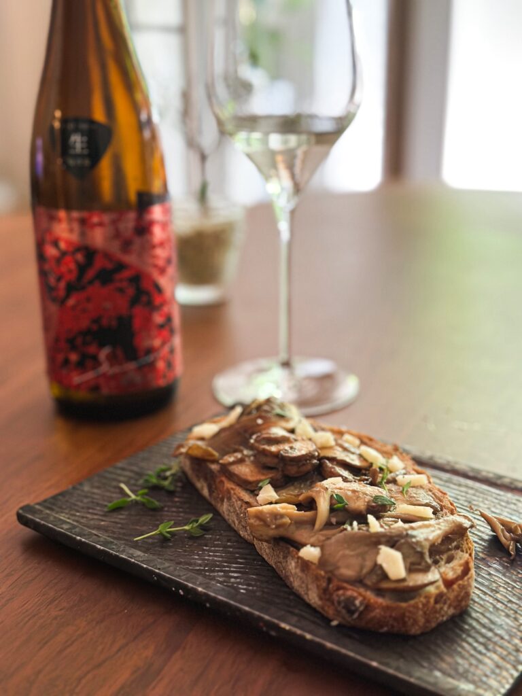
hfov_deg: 30.3
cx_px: 261
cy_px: 348
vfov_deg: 39.7
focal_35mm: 48
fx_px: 965
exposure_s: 1/45
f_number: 1.8
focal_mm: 6.86
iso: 400
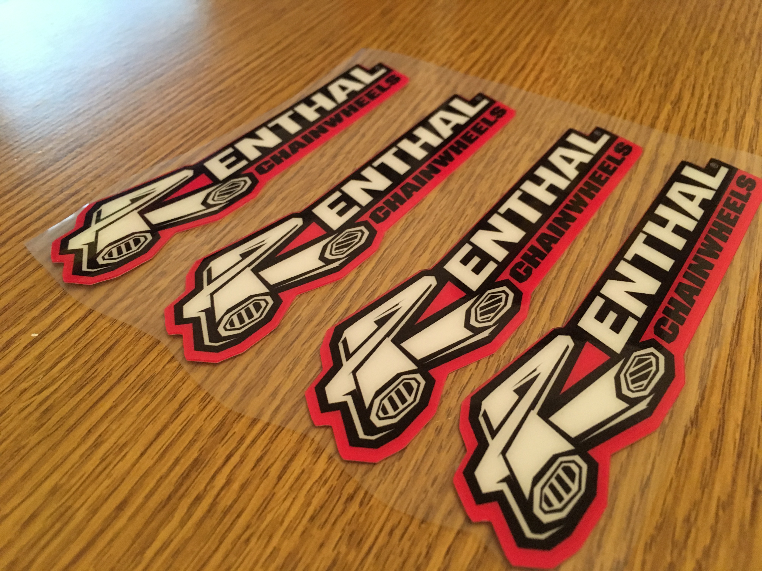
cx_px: 381
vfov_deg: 48.2
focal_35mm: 29
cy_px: 286
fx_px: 638
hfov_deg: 61.7
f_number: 2.2
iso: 200
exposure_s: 1/17
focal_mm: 4.15
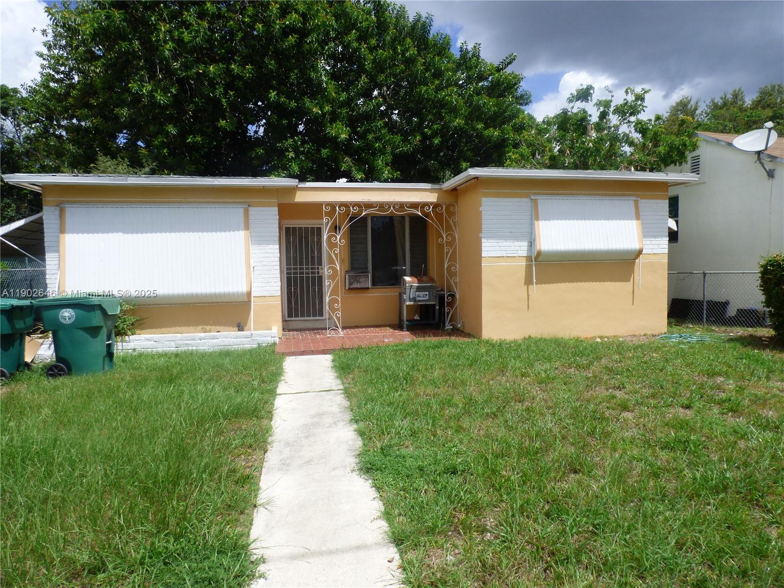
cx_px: 392
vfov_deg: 66.0
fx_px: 453
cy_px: 294
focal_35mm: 20
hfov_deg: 81.7
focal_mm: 3.58
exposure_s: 1/1600
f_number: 3.2
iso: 100
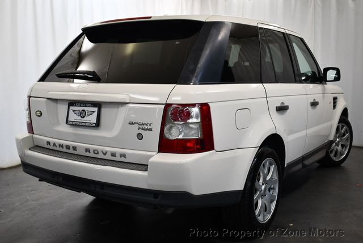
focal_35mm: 40
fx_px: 404
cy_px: 122
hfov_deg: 48.4
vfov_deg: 33.5
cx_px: 182
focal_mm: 20
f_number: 3.5
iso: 800
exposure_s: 1/250
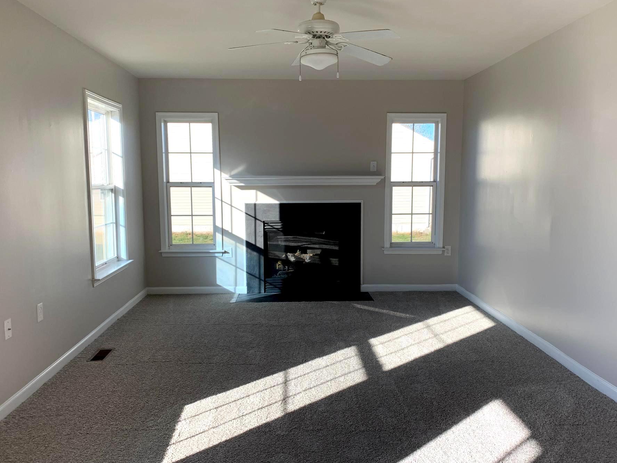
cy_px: 247
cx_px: 317
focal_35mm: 30
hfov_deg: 60.0
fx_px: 535
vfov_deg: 46.8
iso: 25
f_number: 1.8
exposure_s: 1/399
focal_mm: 4.25
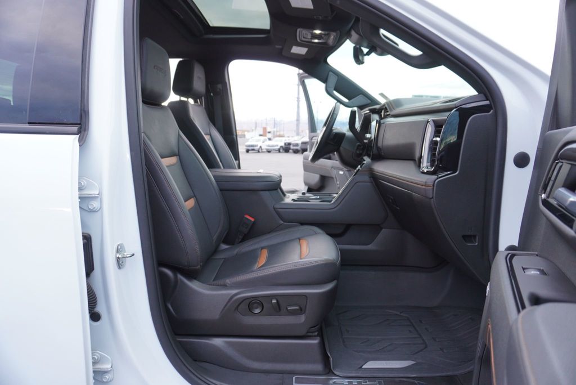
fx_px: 384
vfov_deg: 53.2
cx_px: 288
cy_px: 192
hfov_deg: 73.7
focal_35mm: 24
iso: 400
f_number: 4
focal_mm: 16
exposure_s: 1/60
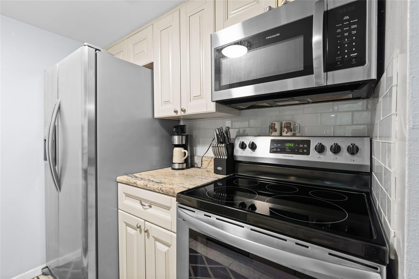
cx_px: 210
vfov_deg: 73.7
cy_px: 140
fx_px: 186
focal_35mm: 16
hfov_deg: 96.7
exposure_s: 4
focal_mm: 16
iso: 250
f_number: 9
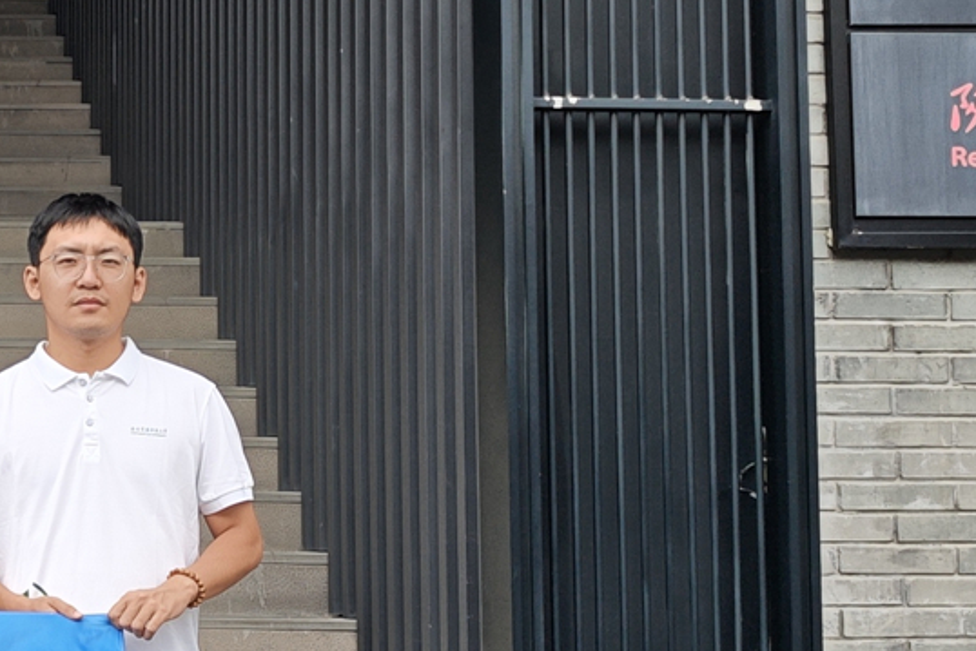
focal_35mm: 91
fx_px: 2468
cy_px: 326
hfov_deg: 21.0
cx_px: -169
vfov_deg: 15.0
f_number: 1.44
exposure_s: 1/753
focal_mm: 6.68
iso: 50
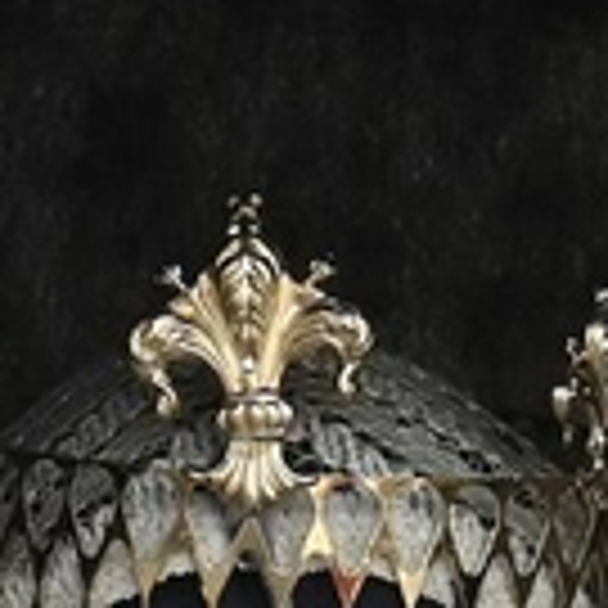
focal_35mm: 1808
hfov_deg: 1.0
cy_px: 1036
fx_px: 35928
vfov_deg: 1.0
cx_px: 860
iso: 400
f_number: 5.6
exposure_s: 1/500
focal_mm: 120
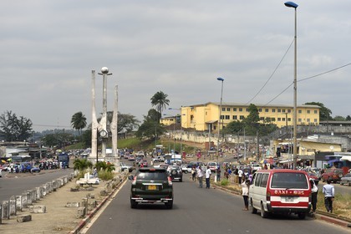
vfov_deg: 19.5
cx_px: 176
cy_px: 117
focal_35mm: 70
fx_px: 682
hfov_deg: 28.8
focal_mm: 70
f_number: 6.3
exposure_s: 1/1000
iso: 200
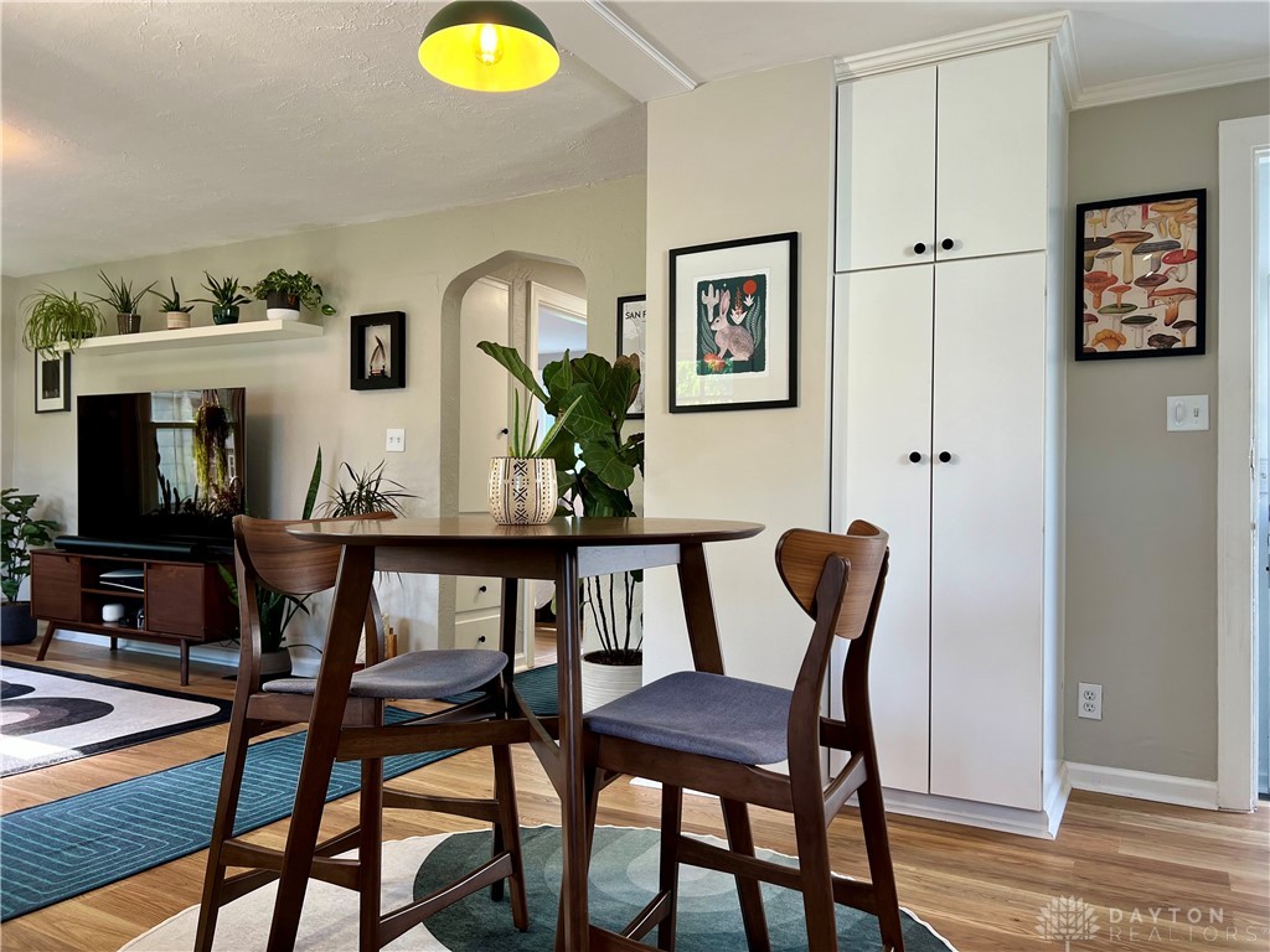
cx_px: 635
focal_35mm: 26
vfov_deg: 53.1
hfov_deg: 67.3
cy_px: 476
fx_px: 954
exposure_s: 1/120
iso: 80
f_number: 1.5
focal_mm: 5.7
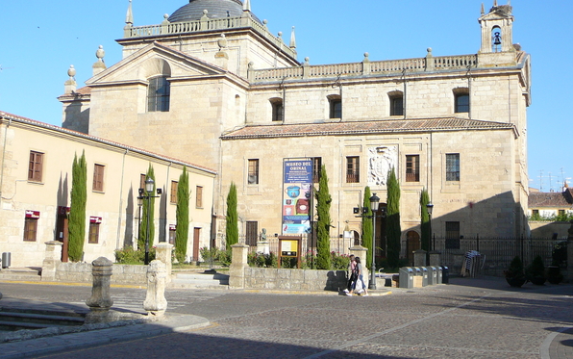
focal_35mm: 48
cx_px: 287
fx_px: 750
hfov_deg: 41.8
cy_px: 162
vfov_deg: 26.9
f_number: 3.2
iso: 80
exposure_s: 1/800
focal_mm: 6.7
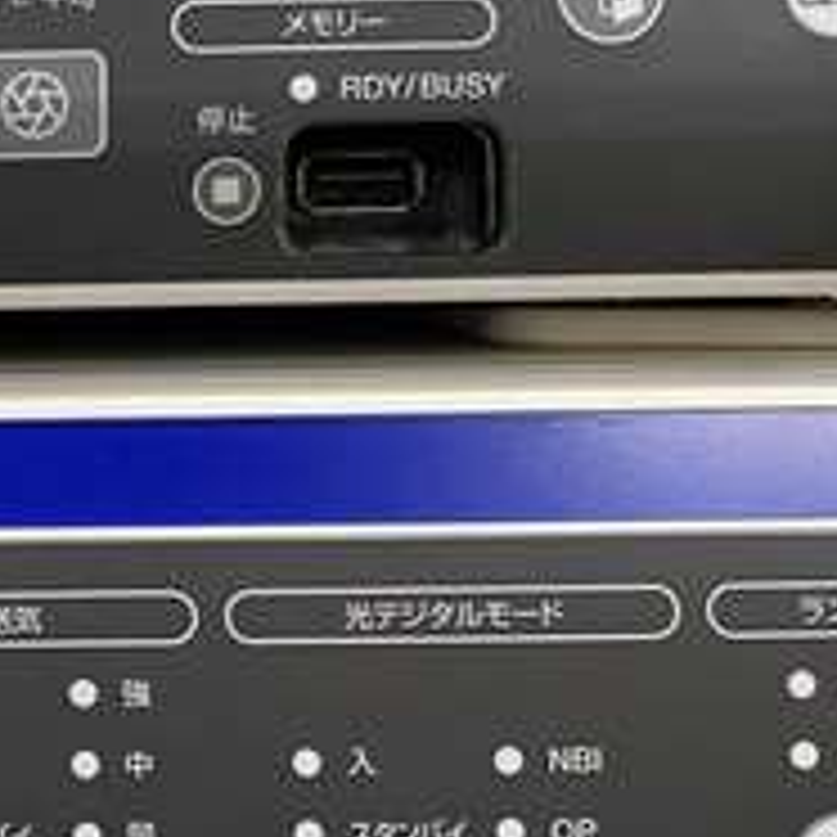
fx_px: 2708
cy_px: 482
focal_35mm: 99
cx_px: -446
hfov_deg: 16.0
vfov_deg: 17.6
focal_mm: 4.25
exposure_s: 1/60
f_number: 1.8
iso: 100
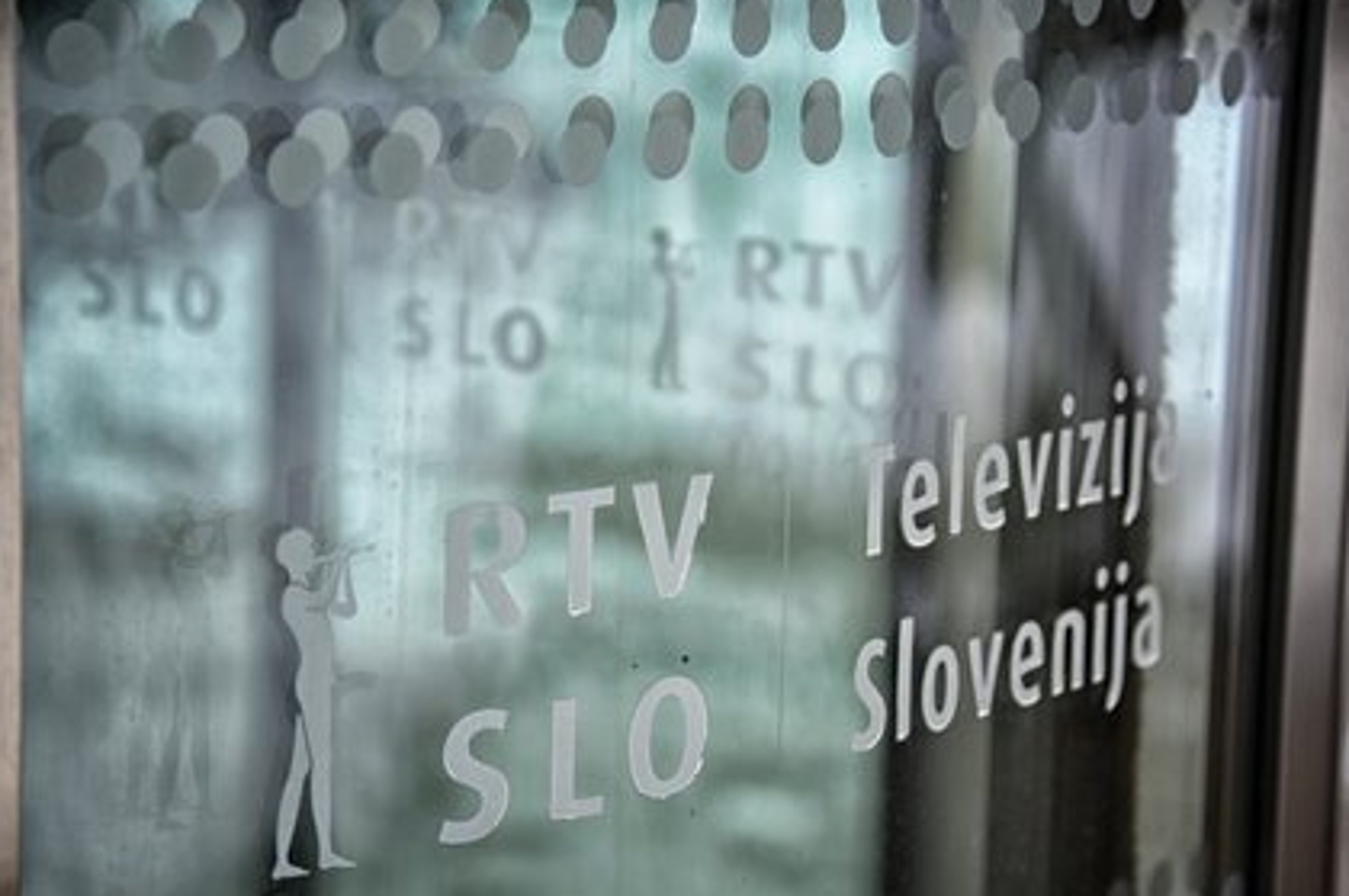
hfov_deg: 14.4
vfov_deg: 9.6
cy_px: 511
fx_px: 5352
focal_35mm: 143
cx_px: 646
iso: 800
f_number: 4
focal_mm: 120
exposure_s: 1/800
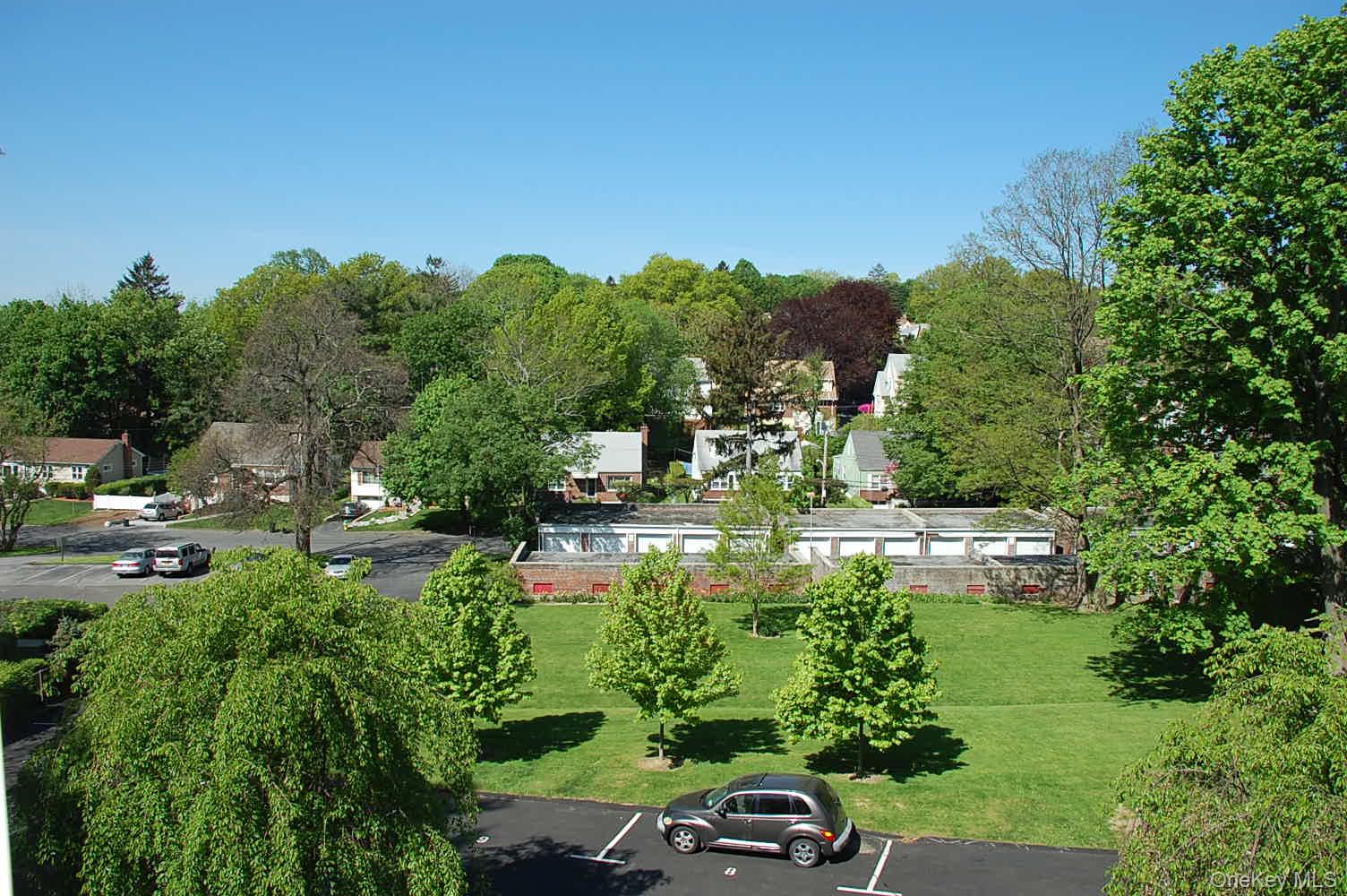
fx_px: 1009
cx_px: 674
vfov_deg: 47.8
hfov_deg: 67.4
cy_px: 448
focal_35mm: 27
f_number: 7.1
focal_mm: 18
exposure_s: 1/500
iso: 200
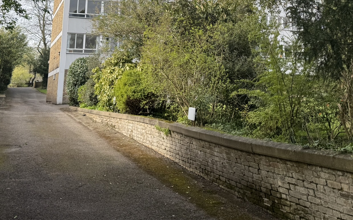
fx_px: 404
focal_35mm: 42
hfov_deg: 47.1
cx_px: 201
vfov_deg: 28.9
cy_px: 8
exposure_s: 1/1339
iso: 80
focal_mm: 6.76
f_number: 1.78
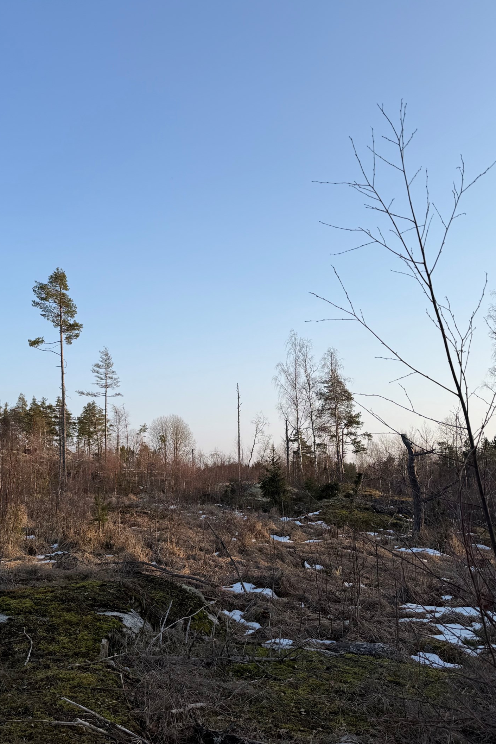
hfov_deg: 38.3
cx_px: 148
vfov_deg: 55.8
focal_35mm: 34
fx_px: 702
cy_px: 371
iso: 80
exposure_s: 1/2611
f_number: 1.78
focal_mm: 6.76
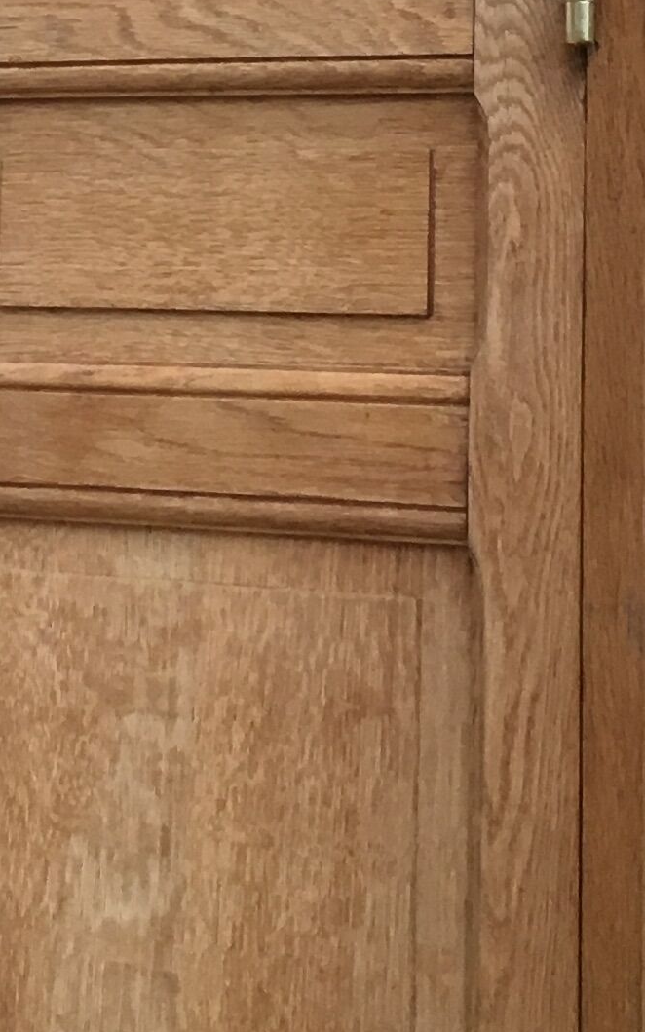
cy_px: -88
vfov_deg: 17.3
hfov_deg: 11.1
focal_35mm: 117
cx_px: 99
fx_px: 3290
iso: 100
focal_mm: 4.15
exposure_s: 1/33
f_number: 2.2
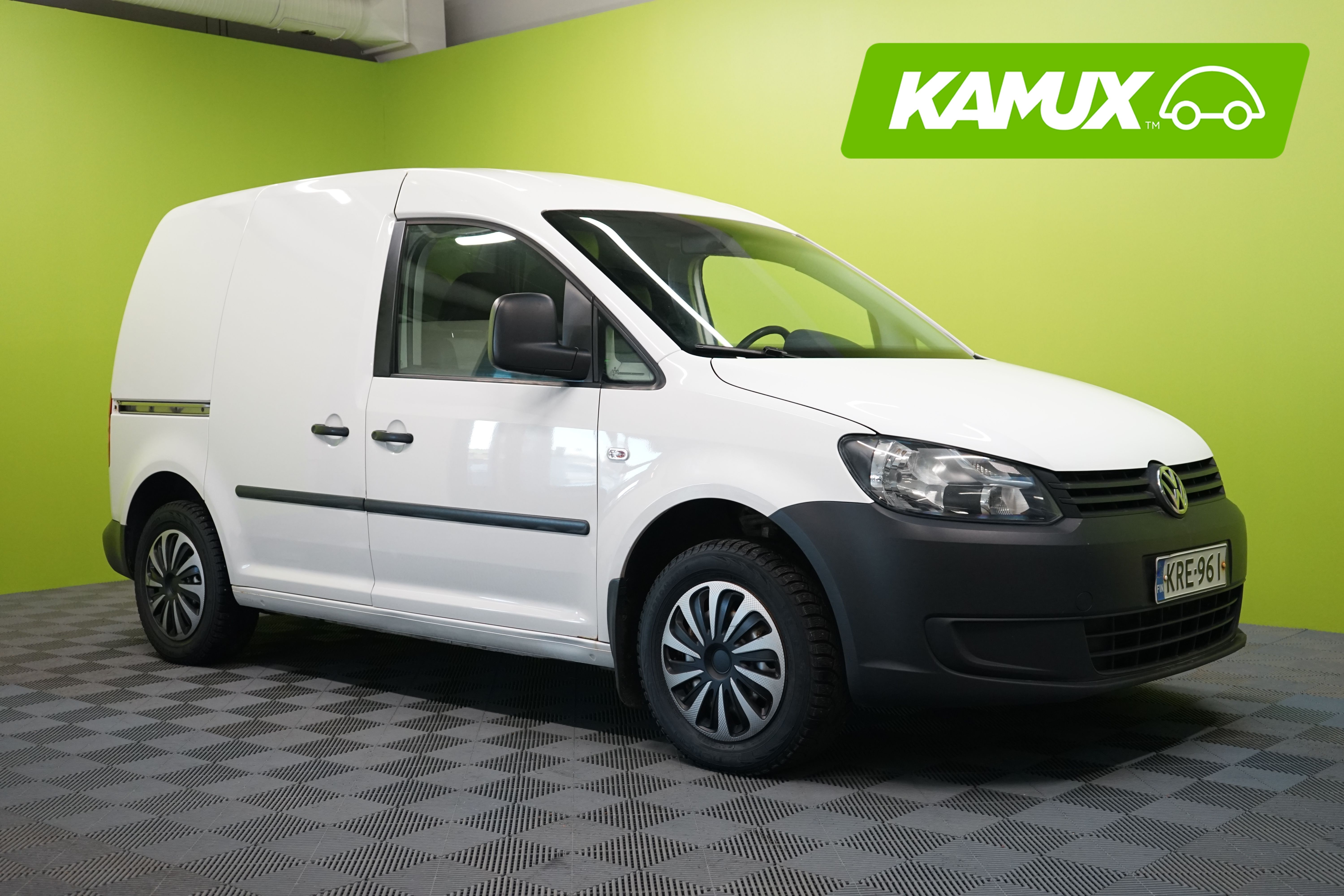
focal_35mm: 41
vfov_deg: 32.6
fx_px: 1531
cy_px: 448
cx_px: 672
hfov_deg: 47.4
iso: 1600
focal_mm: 41
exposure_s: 1/50
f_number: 4.5
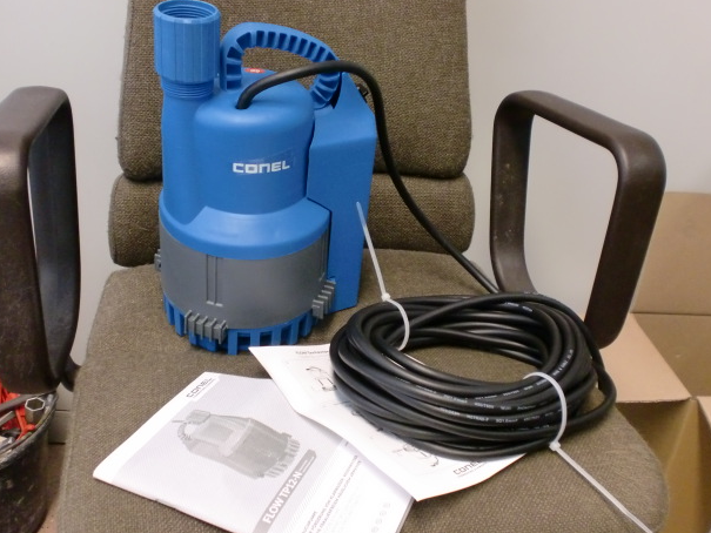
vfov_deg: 38.7
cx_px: 349
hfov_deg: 50.1
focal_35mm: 37
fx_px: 760
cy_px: 278
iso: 320
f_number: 3.1
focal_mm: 6.3
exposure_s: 1/60
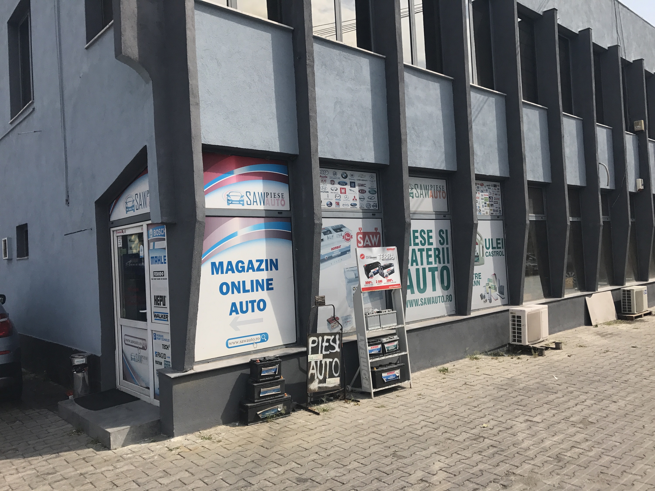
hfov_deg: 63.4
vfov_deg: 49.7
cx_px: 328
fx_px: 530
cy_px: 246
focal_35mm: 28
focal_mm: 3.99
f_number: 1.8
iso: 20
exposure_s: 1/3195
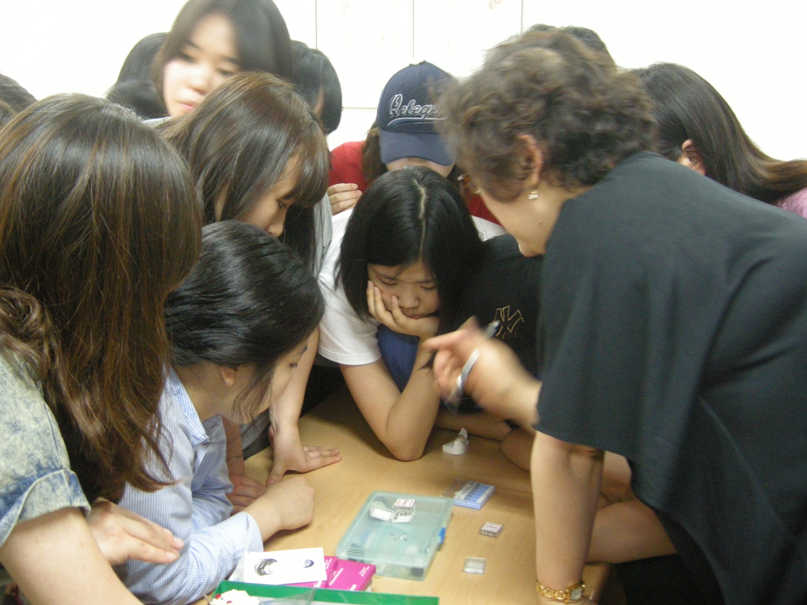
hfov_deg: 45.6
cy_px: 265
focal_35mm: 41
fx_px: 956
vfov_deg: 35.1
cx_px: 335
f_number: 2.7
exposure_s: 1/17.2
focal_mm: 7.5
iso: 400
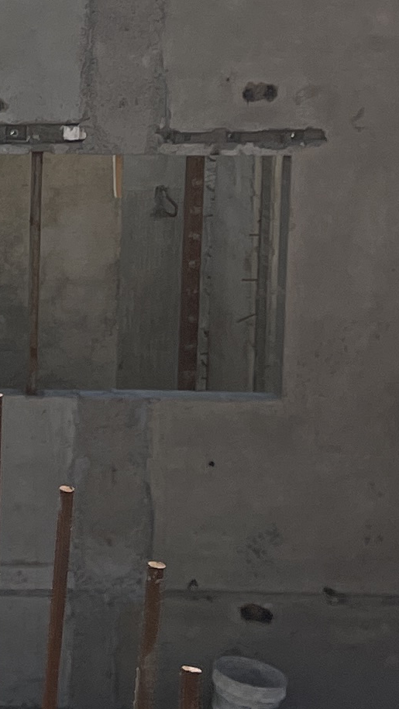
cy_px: 12
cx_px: -708
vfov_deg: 17.5
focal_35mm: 120
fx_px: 2256
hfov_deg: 8.7
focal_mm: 5.1
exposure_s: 1/5618
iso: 32
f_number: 1.6
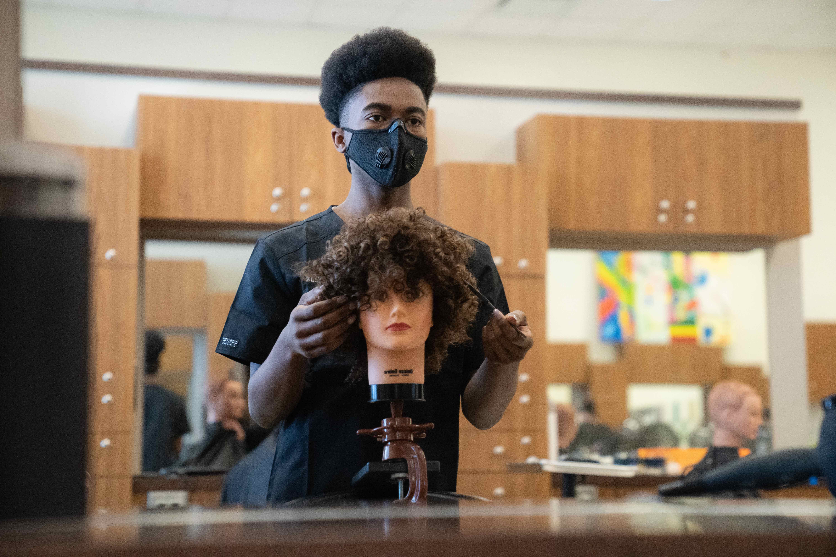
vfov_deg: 19.5
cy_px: 278
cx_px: 418
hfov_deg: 28.8
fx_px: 1625
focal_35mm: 70
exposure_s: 1/1250
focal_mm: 70
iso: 12800
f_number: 2.8
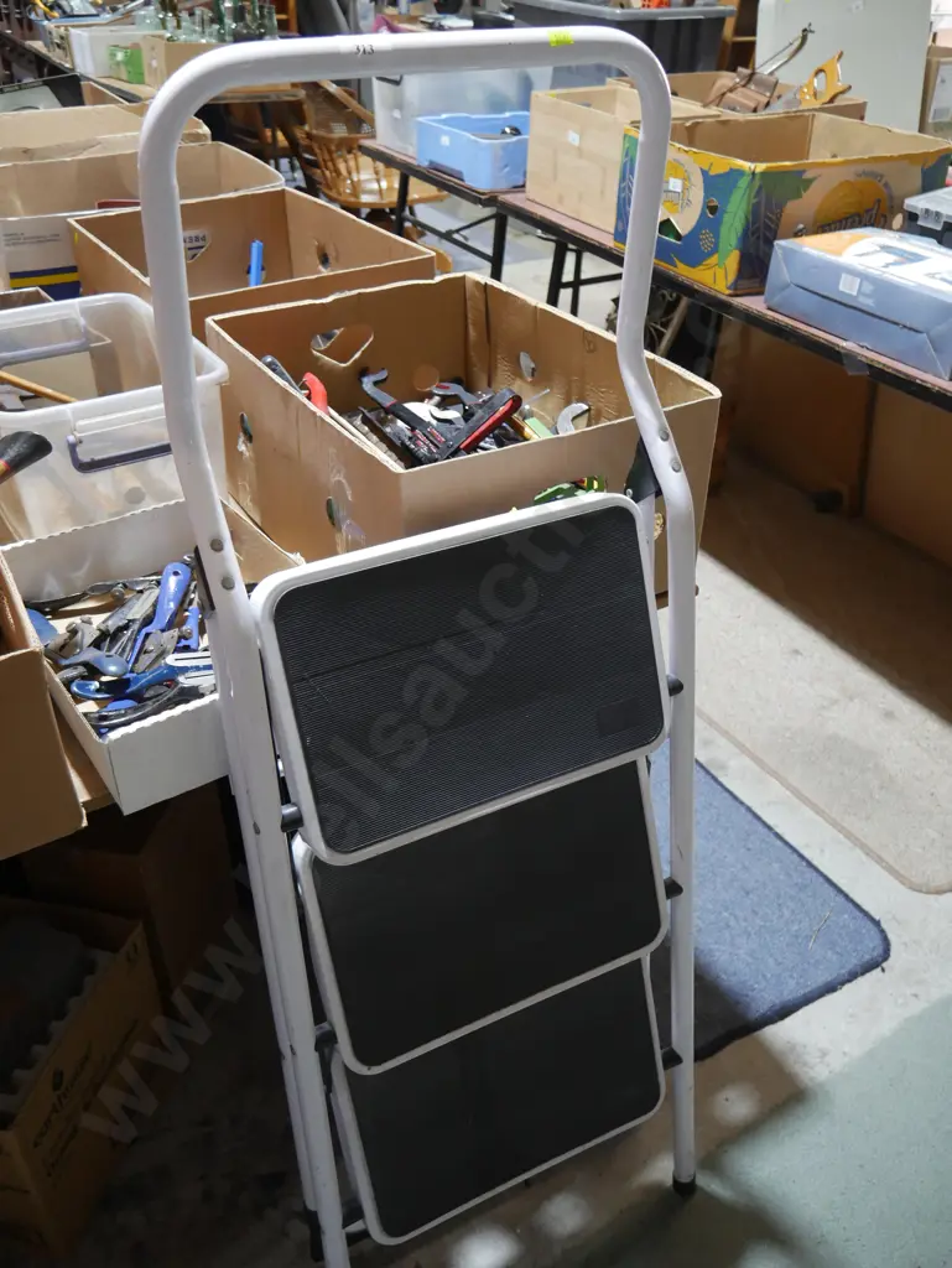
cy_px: 634
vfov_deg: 63.4
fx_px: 1026
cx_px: 476
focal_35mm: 28
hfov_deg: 49.8
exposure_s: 1/60
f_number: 3.5
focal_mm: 14
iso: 640
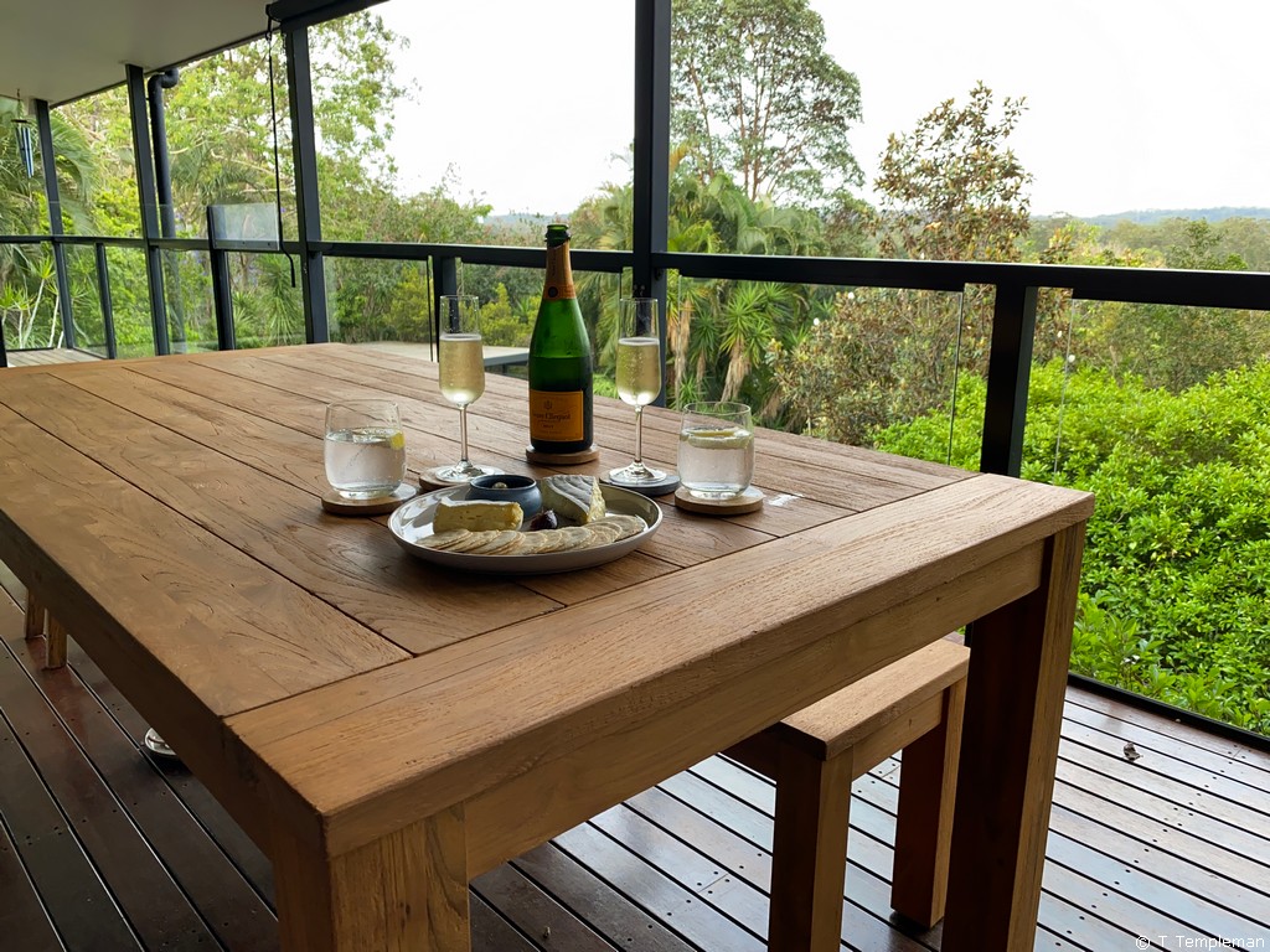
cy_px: 476
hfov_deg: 67.3
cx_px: 635
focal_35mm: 26
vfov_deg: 53.1
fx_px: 954
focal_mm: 4.25
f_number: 1.8
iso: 64
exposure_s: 1/121
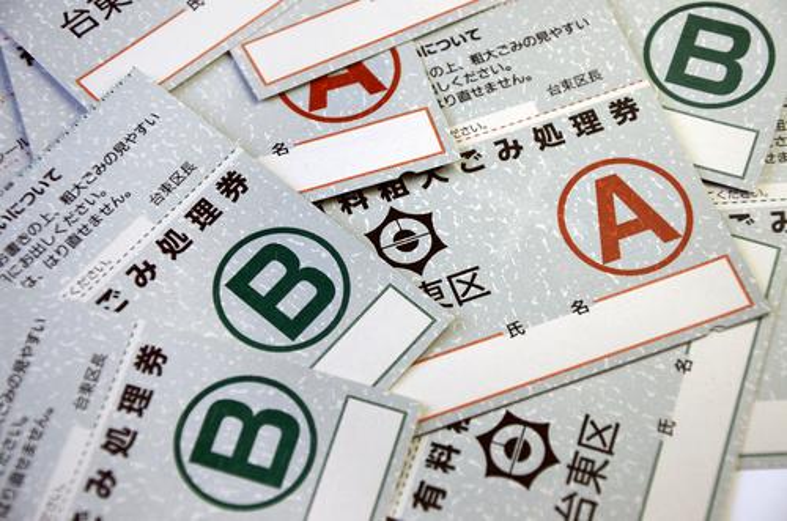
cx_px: 394
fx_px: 2159
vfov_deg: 13.8
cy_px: 260
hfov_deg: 20.7
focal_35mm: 99
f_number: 5.3
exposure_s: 1/100
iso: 100
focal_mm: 66
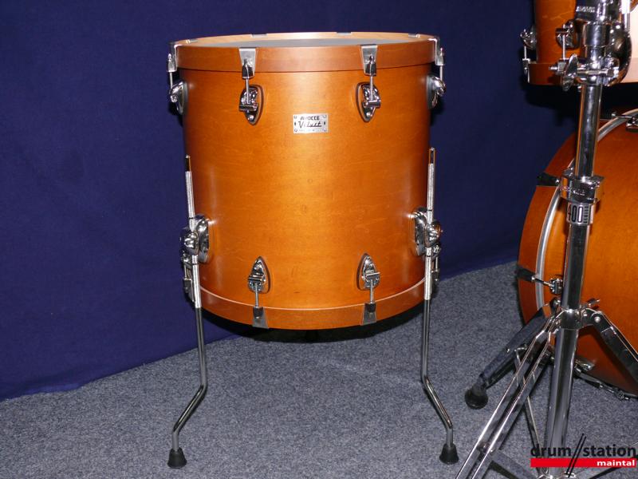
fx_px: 737
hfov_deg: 46.8
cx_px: 319
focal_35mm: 40
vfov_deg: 36.0
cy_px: 240
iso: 100
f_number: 2.8
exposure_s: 1/30
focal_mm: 8.1
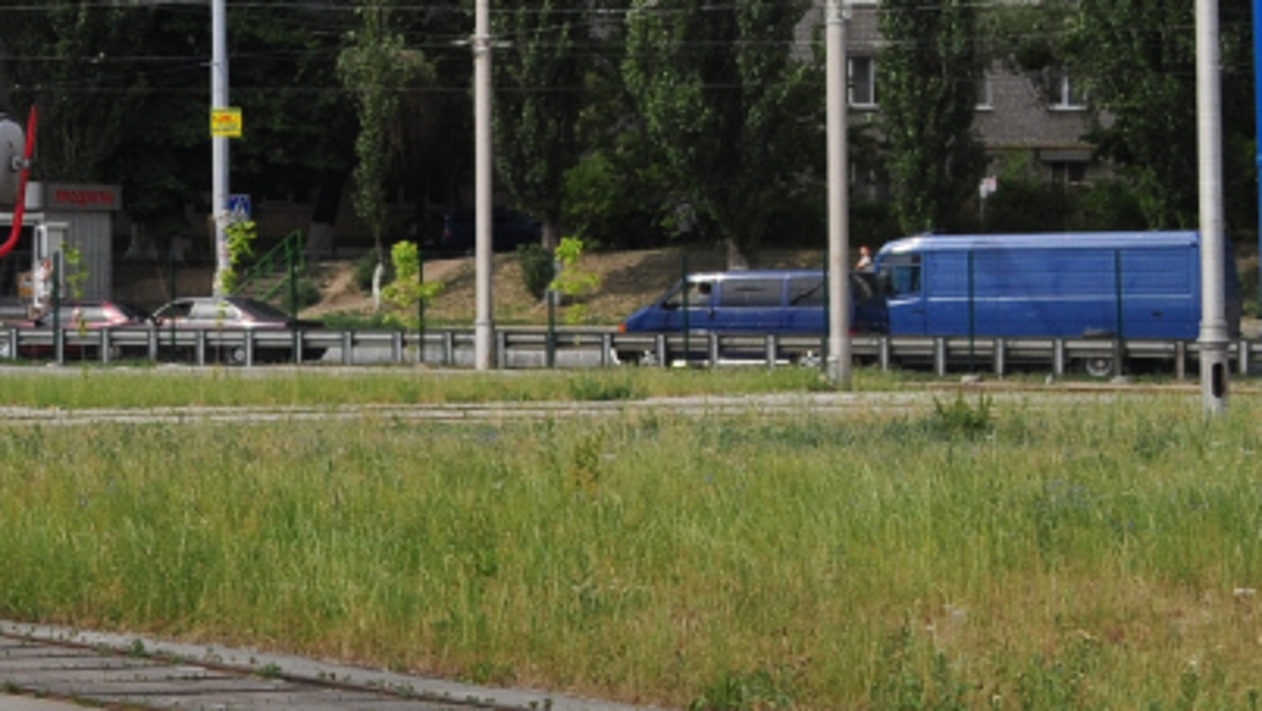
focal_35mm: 147
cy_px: -30
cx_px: -755
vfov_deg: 8.2
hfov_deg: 13.6
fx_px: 4910
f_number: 10
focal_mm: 29
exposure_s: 1/400
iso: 200
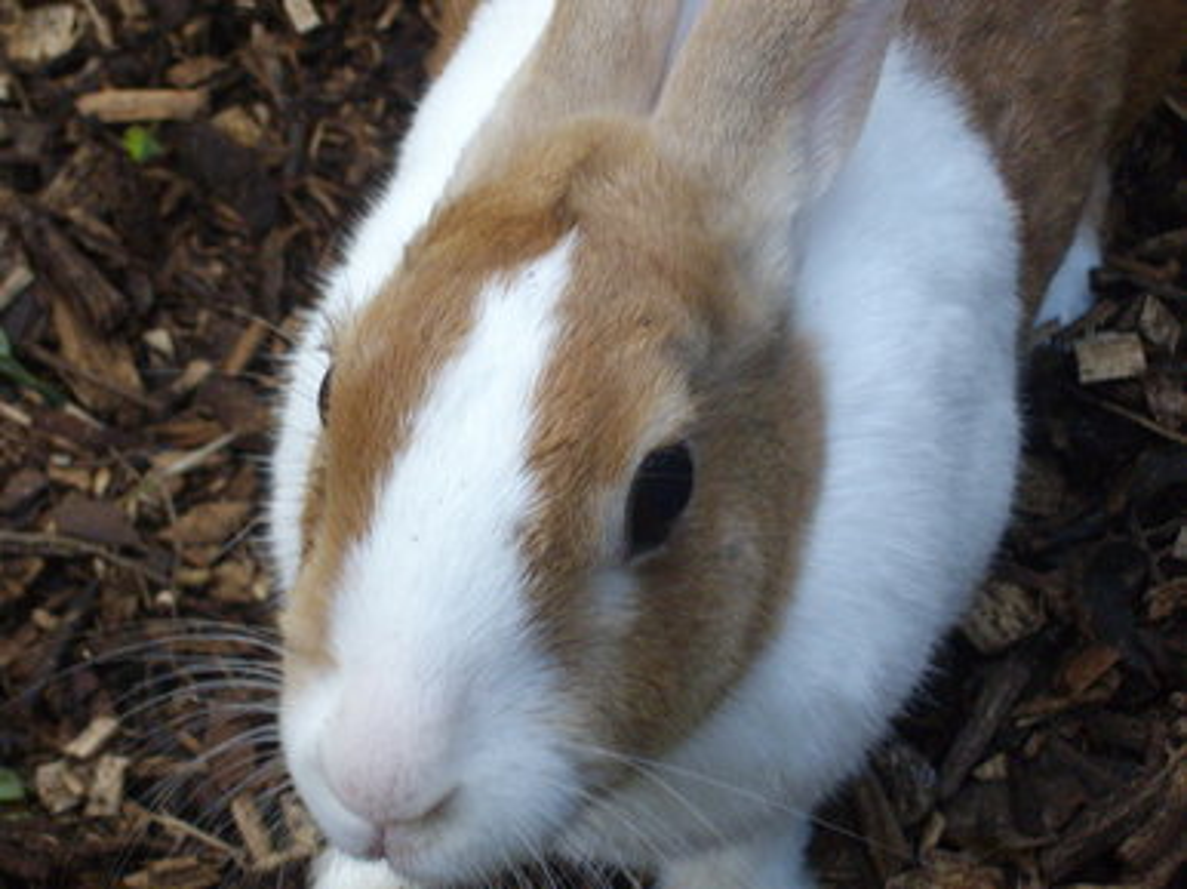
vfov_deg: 17.0
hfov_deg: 22.5
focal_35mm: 87
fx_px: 2981
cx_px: 594
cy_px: 444
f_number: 4.3
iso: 320
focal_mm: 14
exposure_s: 1/200
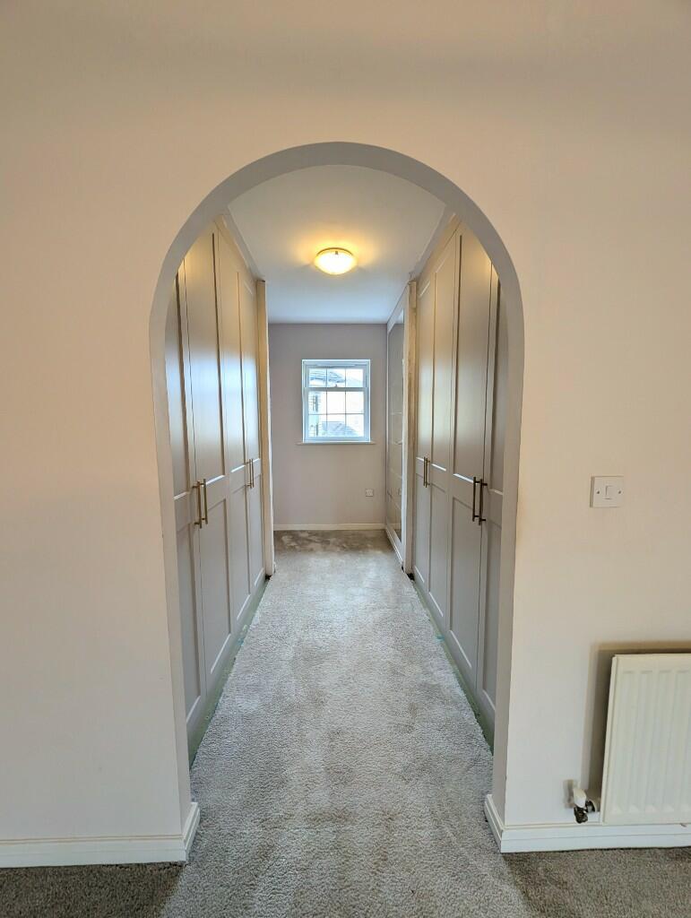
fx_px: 319
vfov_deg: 110.5
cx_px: 346
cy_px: 459
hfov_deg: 94.6
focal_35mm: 12
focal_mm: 2.23
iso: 67
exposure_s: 1/54.2
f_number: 1.95
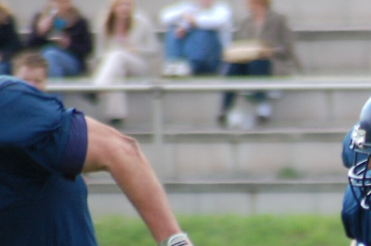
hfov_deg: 1.9
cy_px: 302
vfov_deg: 1.2
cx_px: 438
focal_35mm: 1096
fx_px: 11275
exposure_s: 1/500
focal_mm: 270
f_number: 5.6
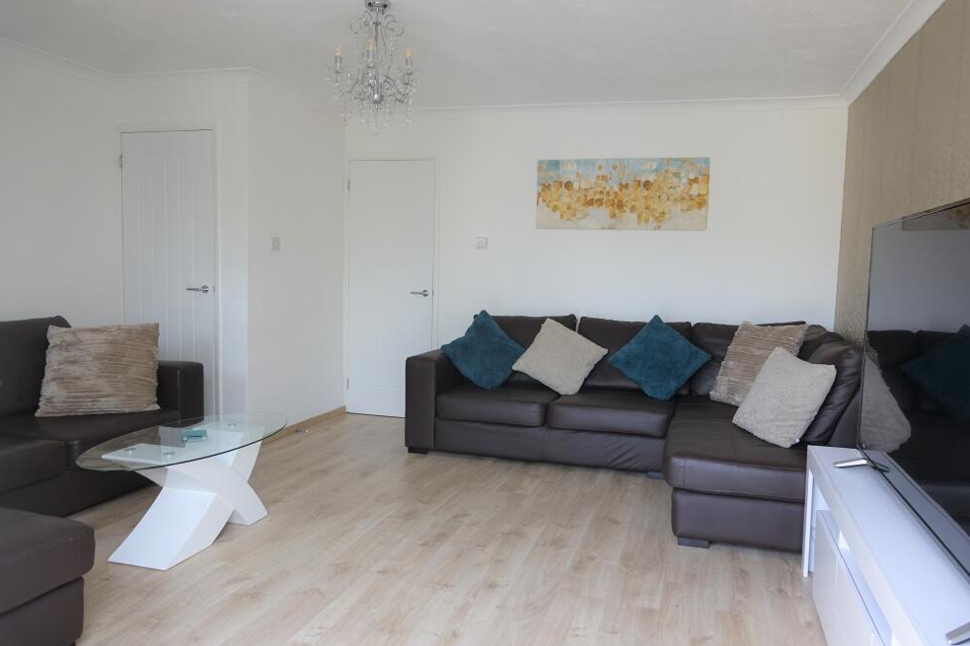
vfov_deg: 51.3
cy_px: 335
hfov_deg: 71.5
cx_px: 500
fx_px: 673
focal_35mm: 25
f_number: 2.4
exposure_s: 1/40
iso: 100
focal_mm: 8.8
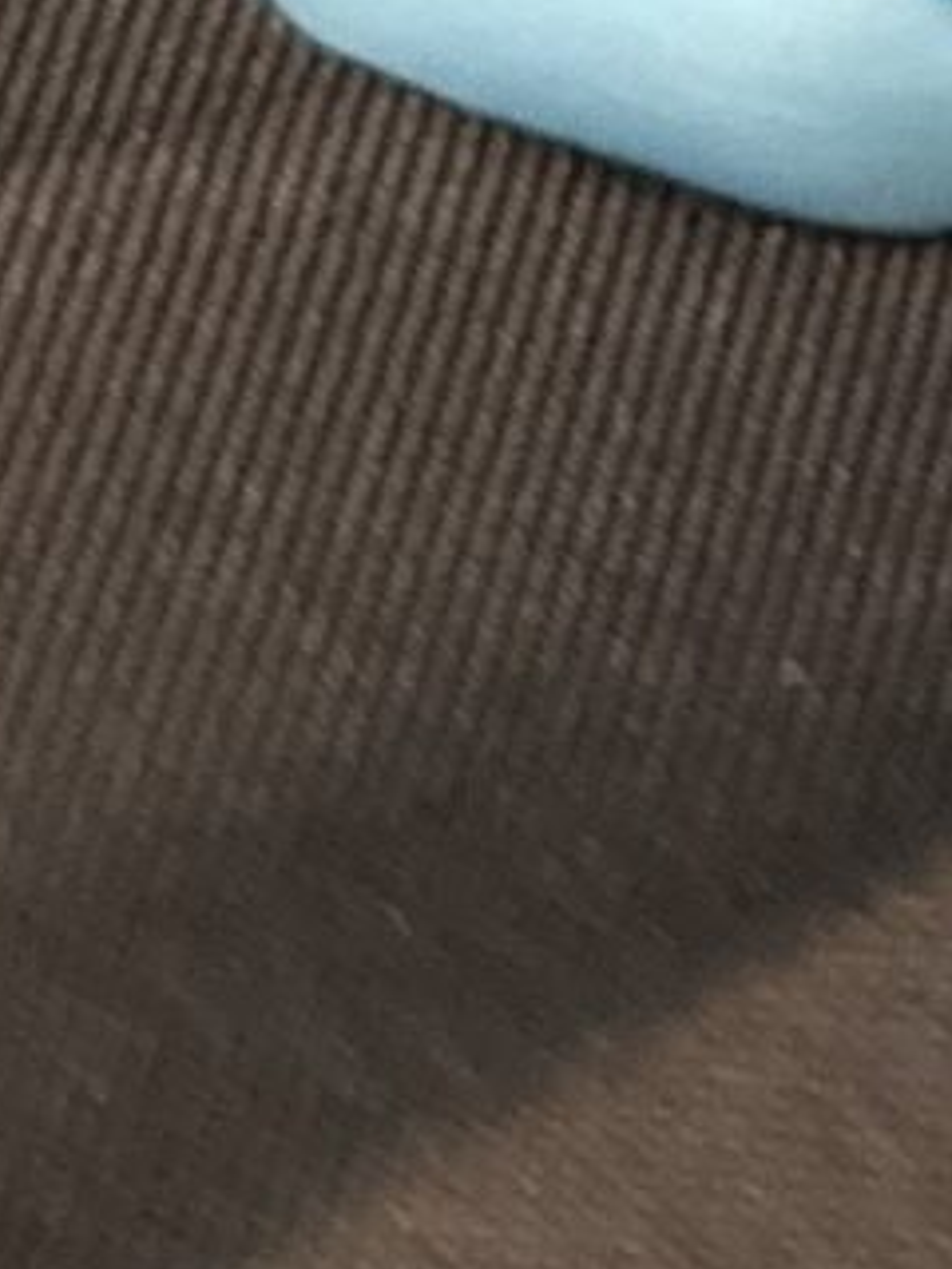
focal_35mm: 192
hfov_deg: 6.8
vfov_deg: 9.5
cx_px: 3114
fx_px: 7040
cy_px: -1475
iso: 800
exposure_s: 1/30
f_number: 1.78
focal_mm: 6.86
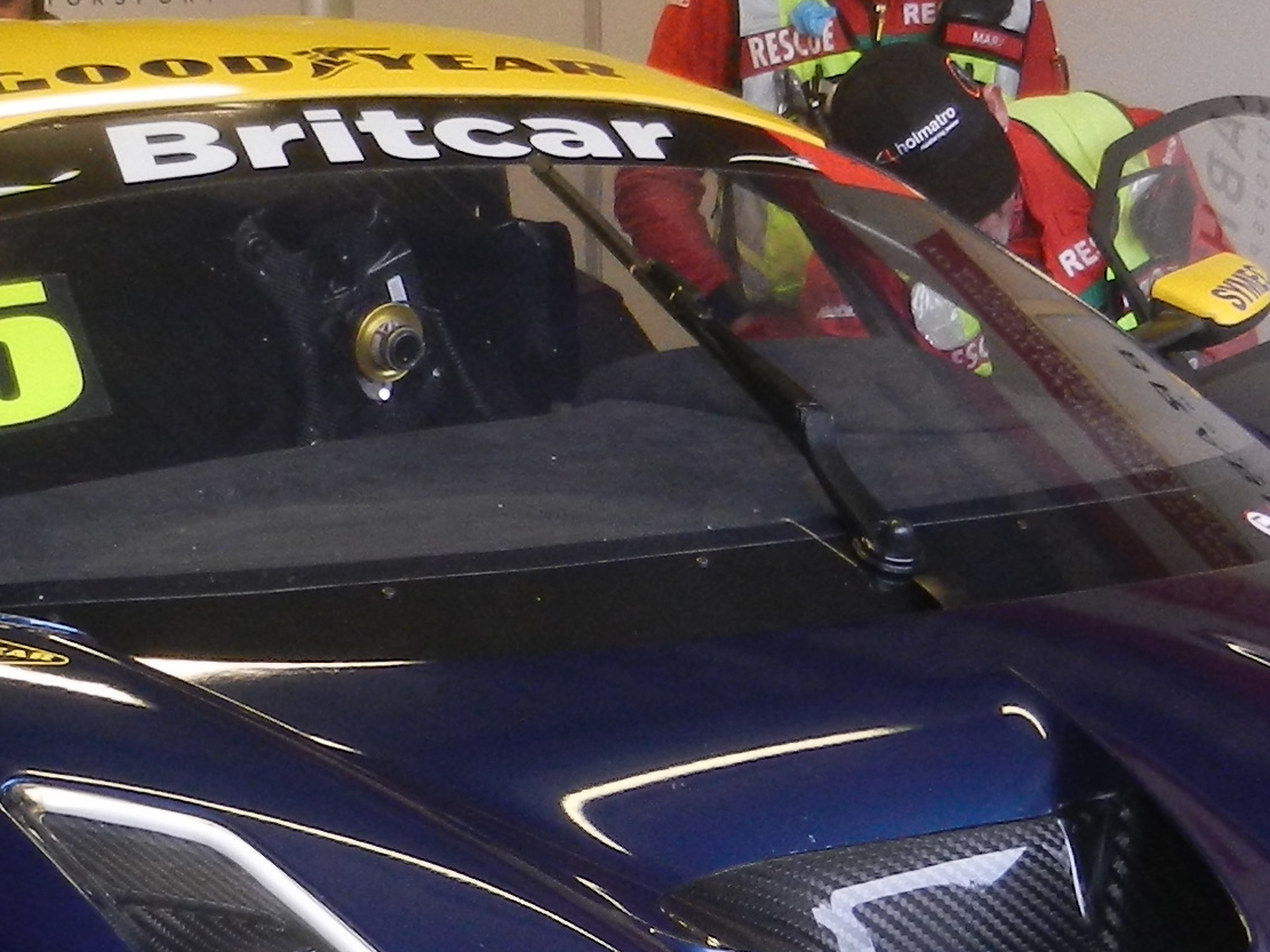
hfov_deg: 21.8
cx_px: 616
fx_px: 3302
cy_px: 858
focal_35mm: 90
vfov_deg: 16.2
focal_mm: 4.5
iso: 250
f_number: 3.5
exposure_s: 1/80
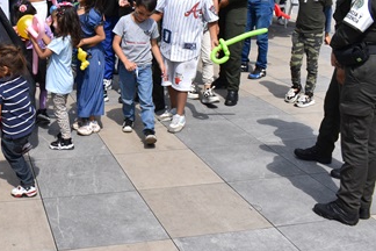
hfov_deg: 37.6
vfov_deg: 26.9
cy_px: 98
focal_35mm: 50
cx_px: 57
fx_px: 522
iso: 200
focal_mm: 18
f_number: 10
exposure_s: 1/400
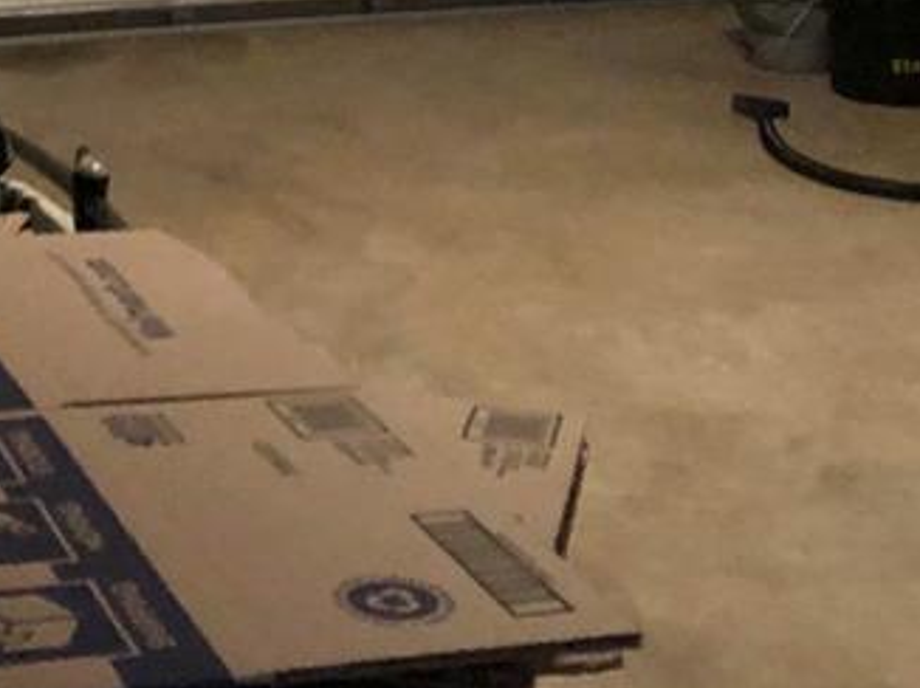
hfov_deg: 22.2
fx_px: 2337
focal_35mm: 88
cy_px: -369
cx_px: 384
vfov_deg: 15.4
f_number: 1.8
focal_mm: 3.99
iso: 200
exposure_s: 1/4
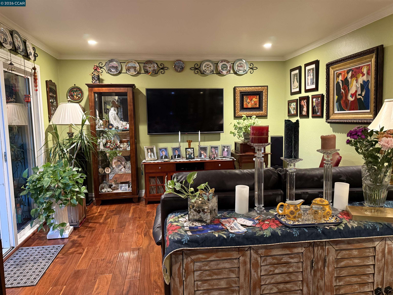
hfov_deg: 71.6
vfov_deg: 56.8
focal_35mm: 24
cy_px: 148
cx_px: 196
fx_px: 272
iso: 640
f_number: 1.78
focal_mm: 6.76
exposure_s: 1/40
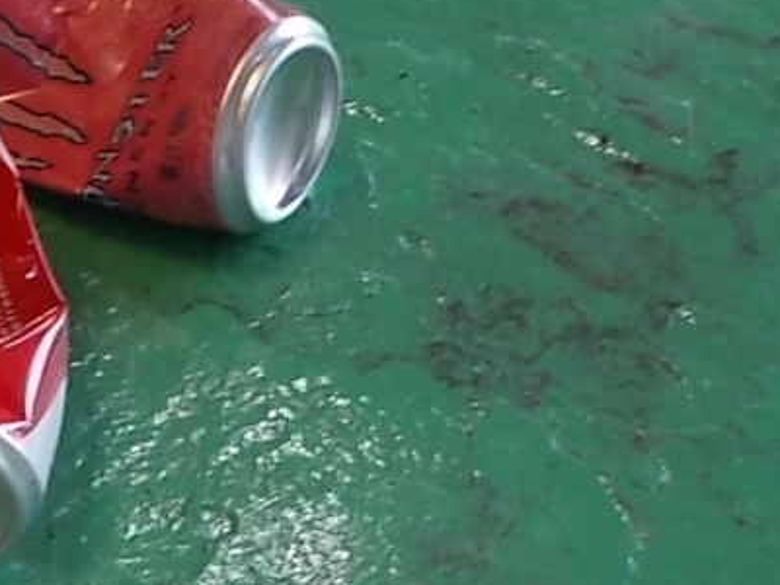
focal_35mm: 104
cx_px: 41
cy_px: 735
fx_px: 2343
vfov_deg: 13.8
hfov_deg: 18.5
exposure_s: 1/30
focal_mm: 4.6
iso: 80
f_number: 3.2
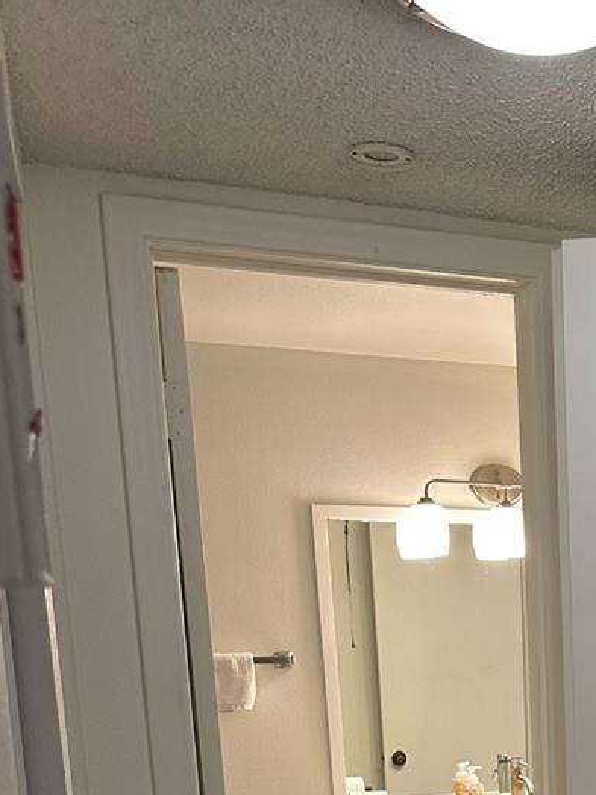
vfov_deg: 30.9
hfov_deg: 24.6
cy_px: 885
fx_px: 1263
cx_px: 673
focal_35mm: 55
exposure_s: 1/60
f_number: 1.78
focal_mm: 6.86
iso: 125
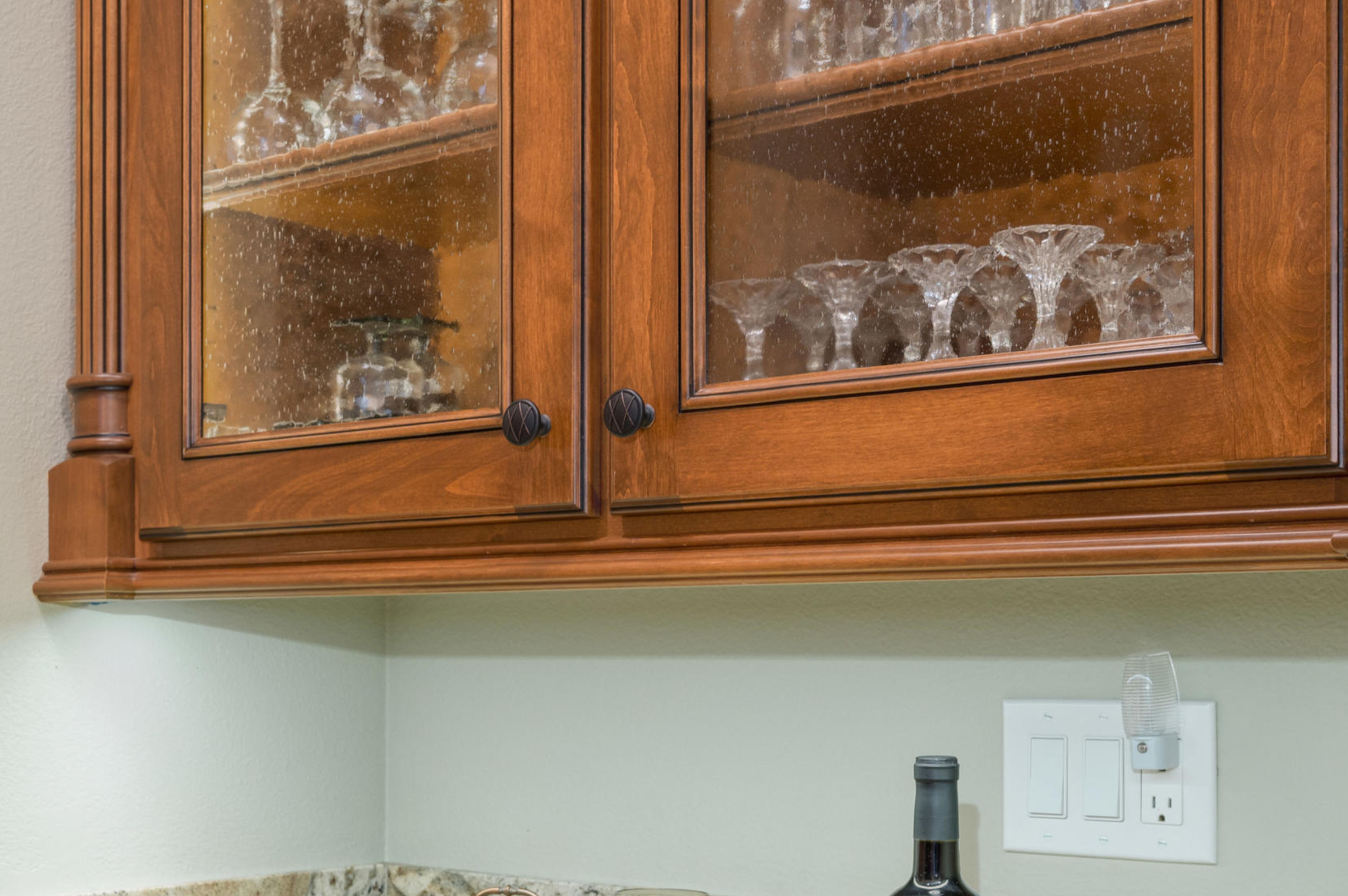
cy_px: 669
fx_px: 2020
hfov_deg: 35.8
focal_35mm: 54
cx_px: 290
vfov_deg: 24.7
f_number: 8
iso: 400
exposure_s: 1/10
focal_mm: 30
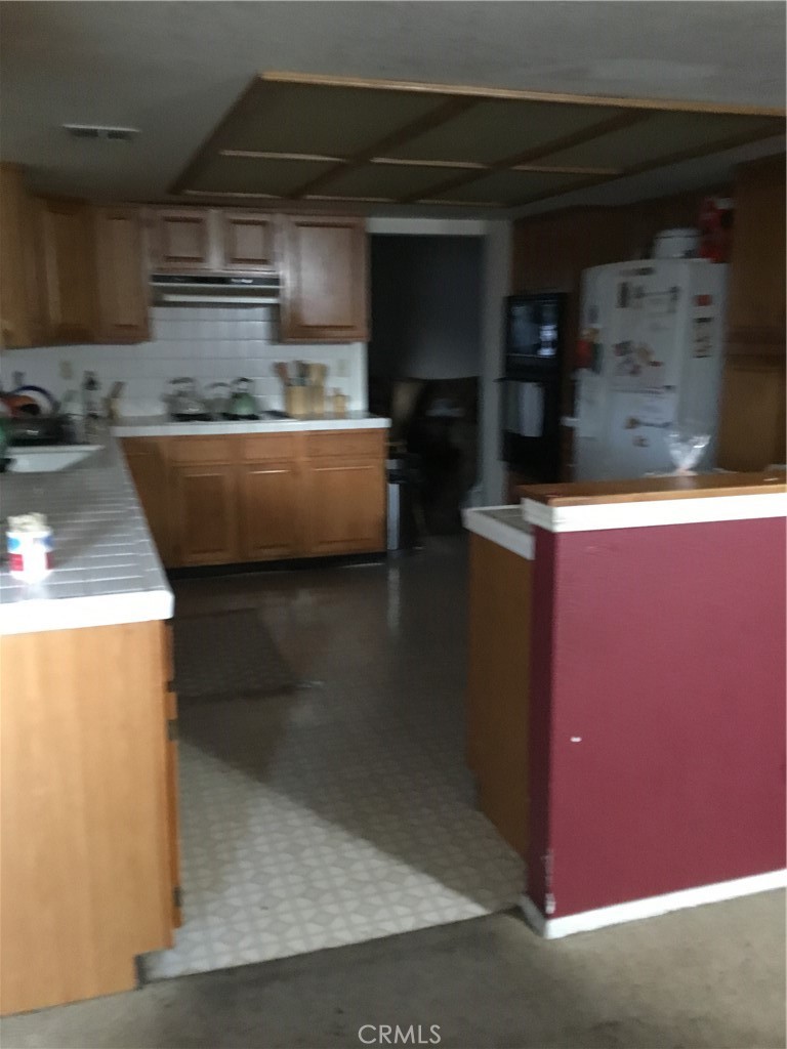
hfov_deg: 45.4
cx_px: 394
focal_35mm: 31
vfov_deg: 58.4
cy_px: 524
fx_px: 940
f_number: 2.4
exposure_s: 1/15
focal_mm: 3.3
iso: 500
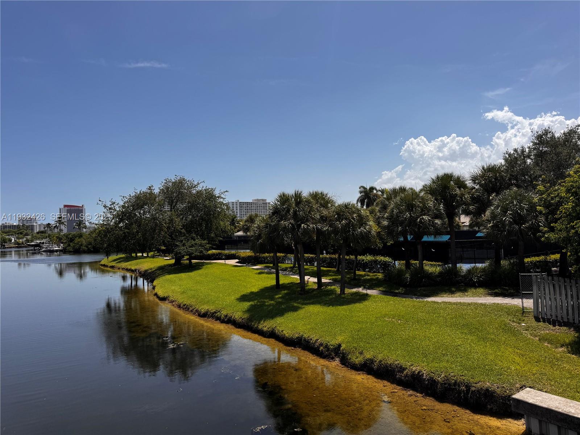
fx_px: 402
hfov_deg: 71.6
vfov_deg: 56.8
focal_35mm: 24
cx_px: 290
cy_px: 218
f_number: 1.78
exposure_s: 1/7092
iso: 80
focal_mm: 6.76
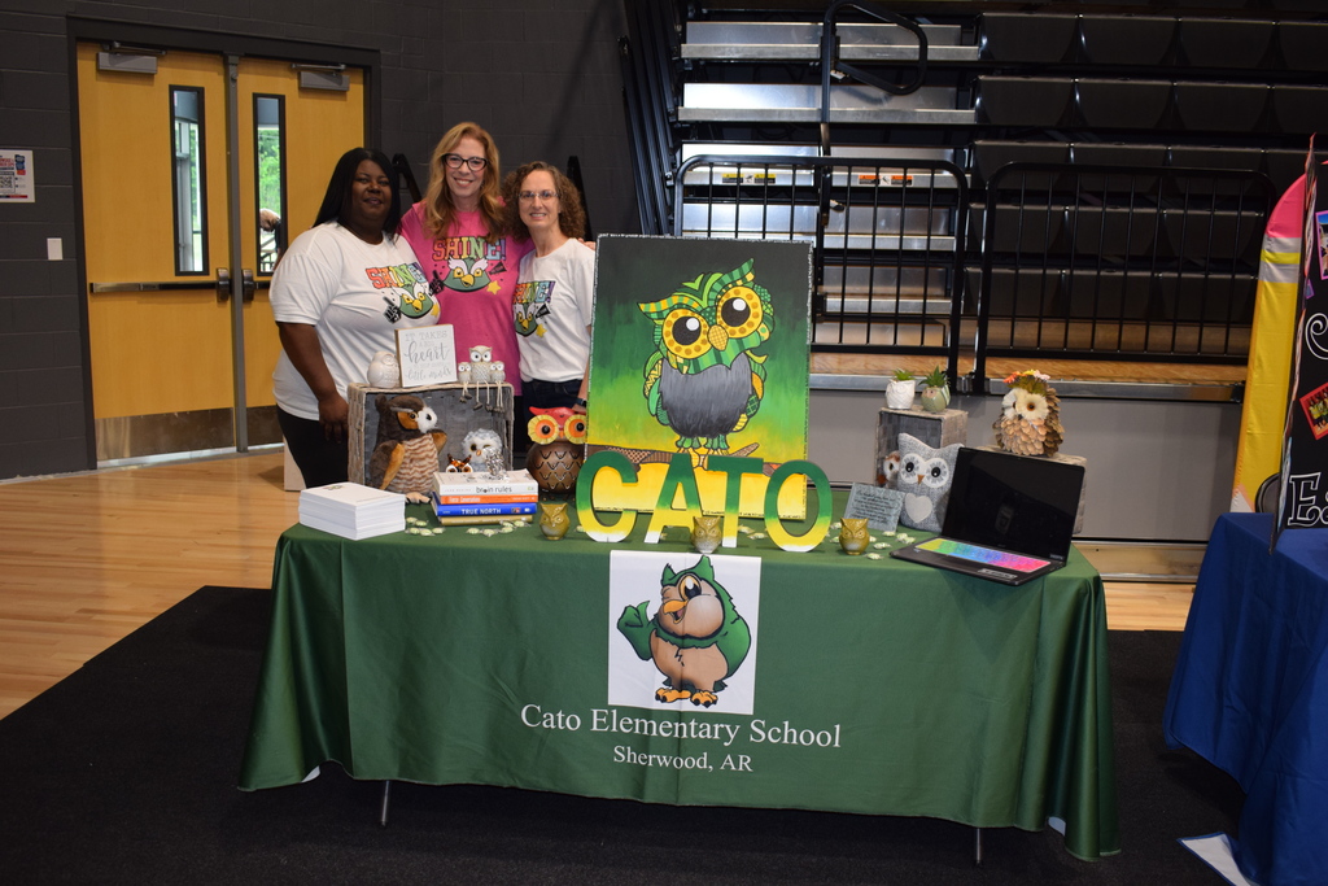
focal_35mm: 33
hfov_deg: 57.2
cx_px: 664
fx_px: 1217
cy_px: 443
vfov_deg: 40.0
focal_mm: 22
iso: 800
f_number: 4.5
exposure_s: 1/80
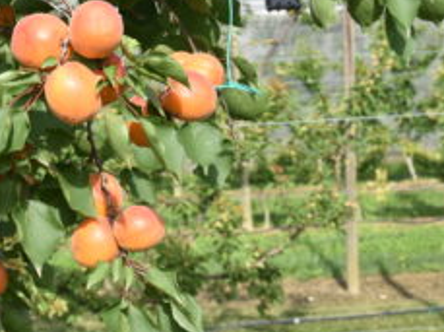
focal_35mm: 106
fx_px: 1357
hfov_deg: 18.2
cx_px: 33
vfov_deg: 13.8
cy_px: 19
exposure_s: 1/250
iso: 200
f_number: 8
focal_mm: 28
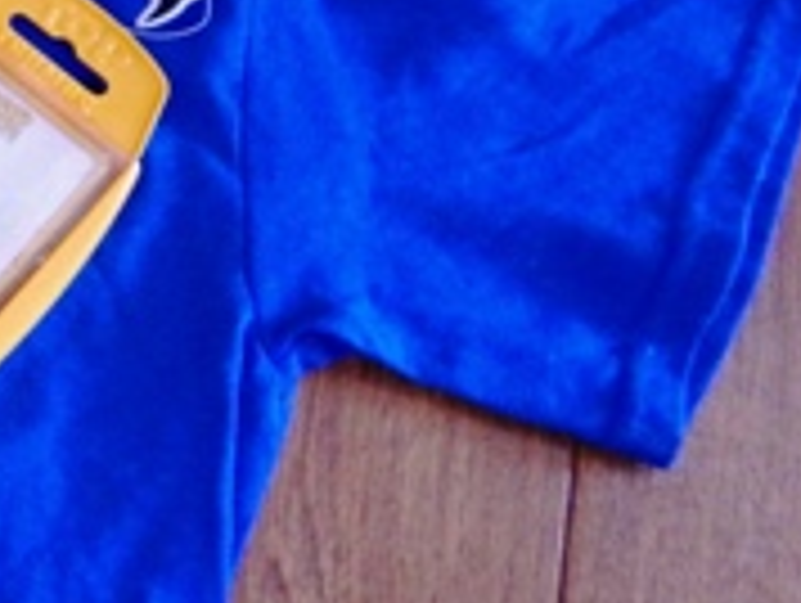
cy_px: 180
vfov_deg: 18.6
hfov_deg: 19.6
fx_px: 1830
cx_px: -567
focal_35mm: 79
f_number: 3
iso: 400
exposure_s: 1/30
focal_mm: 4
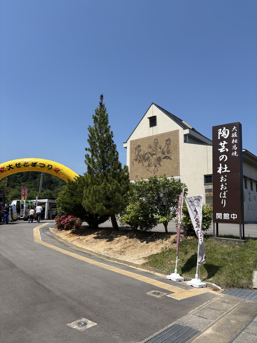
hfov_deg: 53.1
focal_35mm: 26
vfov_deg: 67.3
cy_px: 172
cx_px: 128
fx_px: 257
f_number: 1.6
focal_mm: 5.96
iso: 50
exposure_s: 1/3831
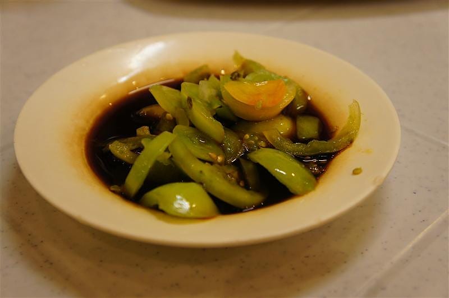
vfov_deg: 29.8
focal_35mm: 45
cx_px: 224
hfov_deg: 43.6
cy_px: 149
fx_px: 561
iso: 640
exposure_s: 1/50
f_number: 4.5
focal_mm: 30
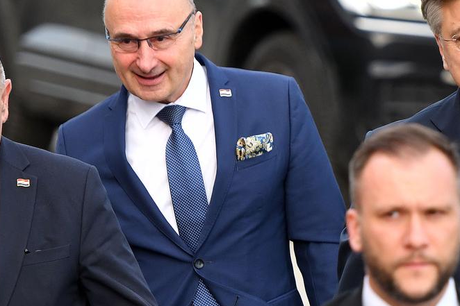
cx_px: 327
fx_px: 5097
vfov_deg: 3.4
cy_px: 259
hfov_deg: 5.2
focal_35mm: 399
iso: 500
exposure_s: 1/800
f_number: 5
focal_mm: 165
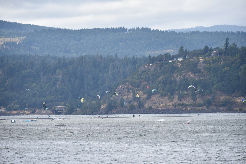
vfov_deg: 8.1
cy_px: 82
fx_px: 1162
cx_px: 123
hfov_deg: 12.1
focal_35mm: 170
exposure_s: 1/400
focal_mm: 170
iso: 180
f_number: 5.6
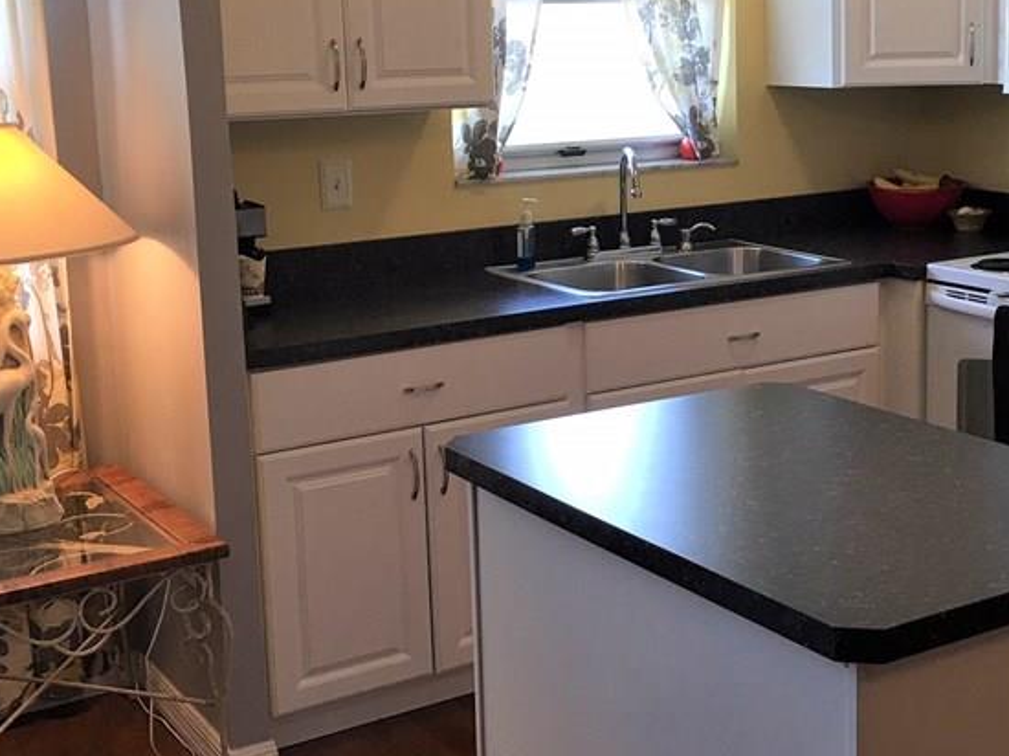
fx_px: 1573
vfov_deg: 27.0
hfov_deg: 35.2
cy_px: 301
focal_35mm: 54
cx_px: 675
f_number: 2.2
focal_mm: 4.15
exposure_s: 1/40
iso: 25
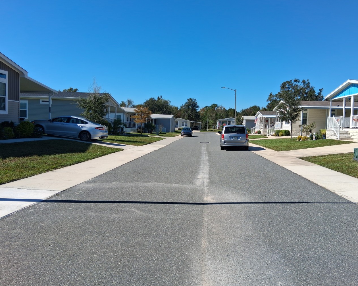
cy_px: 141
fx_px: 307
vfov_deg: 50.0
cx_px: 195
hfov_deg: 60.4
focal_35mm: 29
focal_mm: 3.98
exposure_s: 1/688
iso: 25
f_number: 1.8
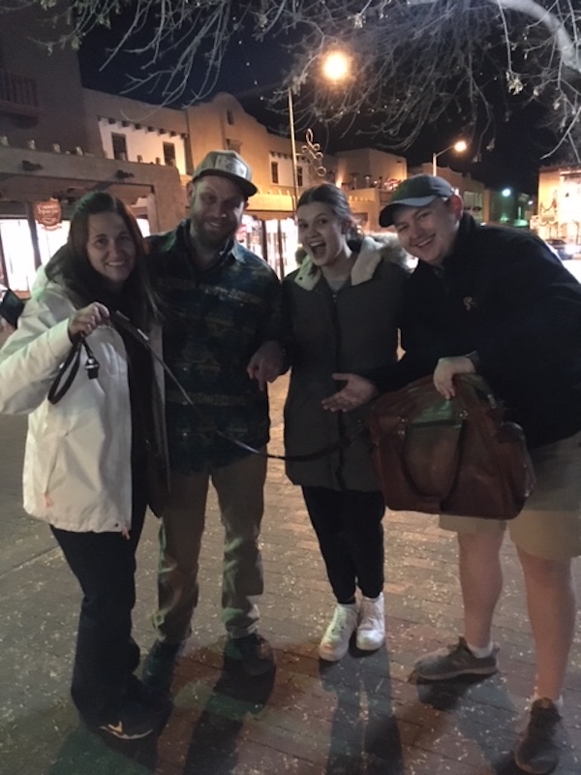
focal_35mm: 29
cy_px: 388
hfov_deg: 48.2
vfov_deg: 61.7
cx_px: 290
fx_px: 649
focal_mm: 4.15
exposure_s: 1/15
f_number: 2.2
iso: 1000
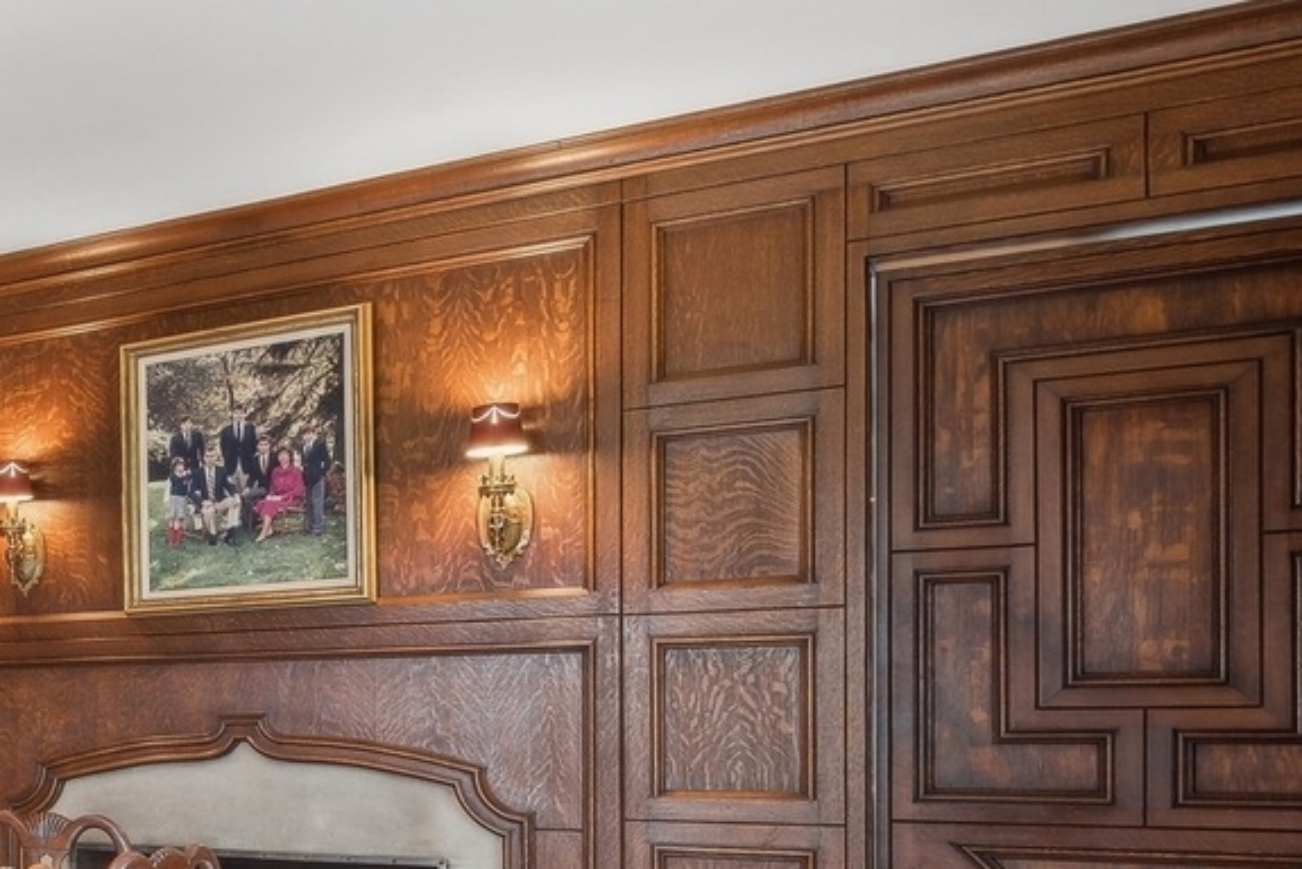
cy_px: 708
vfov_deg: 29.2
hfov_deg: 32.2
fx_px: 1628
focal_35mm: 45
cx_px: -417
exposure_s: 1/2
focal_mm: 16
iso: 200
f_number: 9
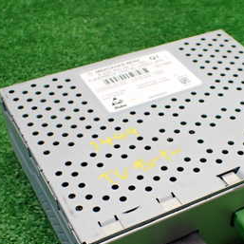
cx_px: 185
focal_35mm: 62
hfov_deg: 27.3
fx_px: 494
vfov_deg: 27.6
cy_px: 160
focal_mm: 5.4
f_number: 2.3
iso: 320
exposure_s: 1/125
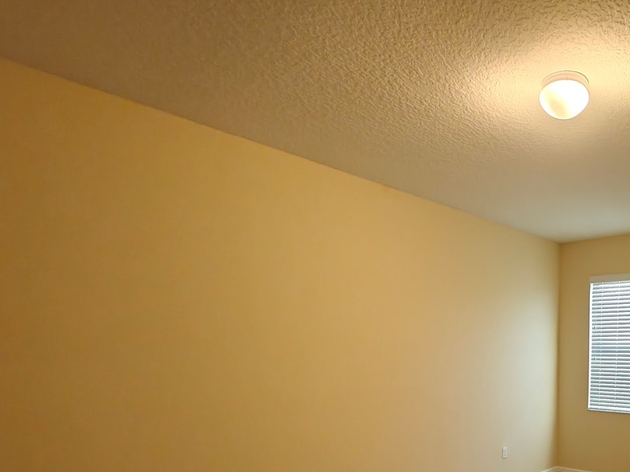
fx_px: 473
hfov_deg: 60.3
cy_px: 426
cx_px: 528
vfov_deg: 47.6
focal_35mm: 26
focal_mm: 2.62
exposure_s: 1/33
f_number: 2.2
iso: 200
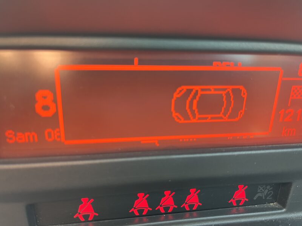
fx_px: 227
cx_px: 151
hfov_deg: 67.3
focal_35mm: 26
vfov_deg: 53.1
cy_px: 113
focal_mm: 5.1
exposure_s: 1/50
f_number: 1.6
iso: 125
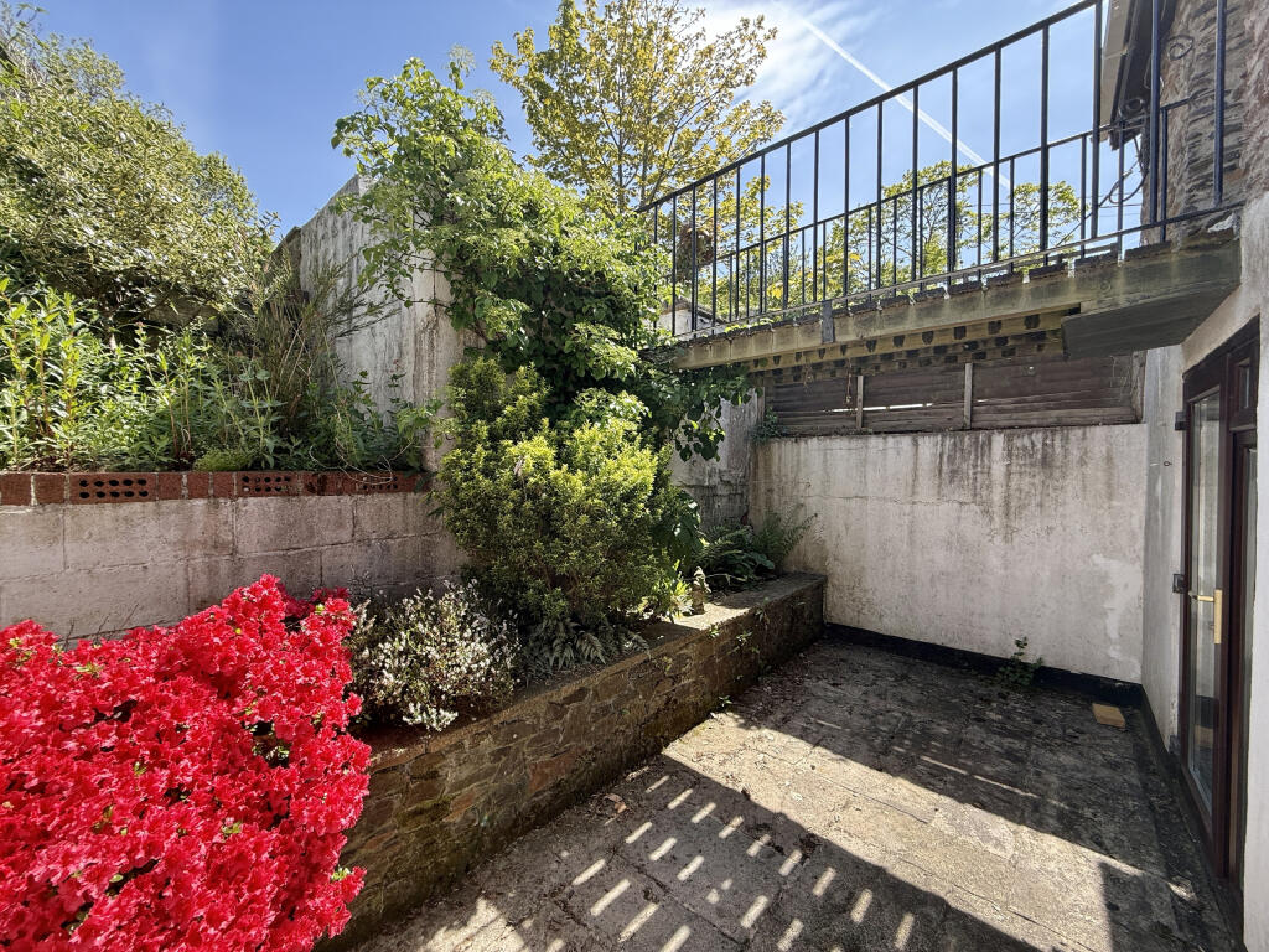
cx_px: 634
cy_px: 476
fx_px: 513
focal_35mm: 14
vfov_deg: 85.7
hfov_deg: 102.1
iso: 64
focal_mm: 2.22
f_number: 2.2
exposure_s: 1/346
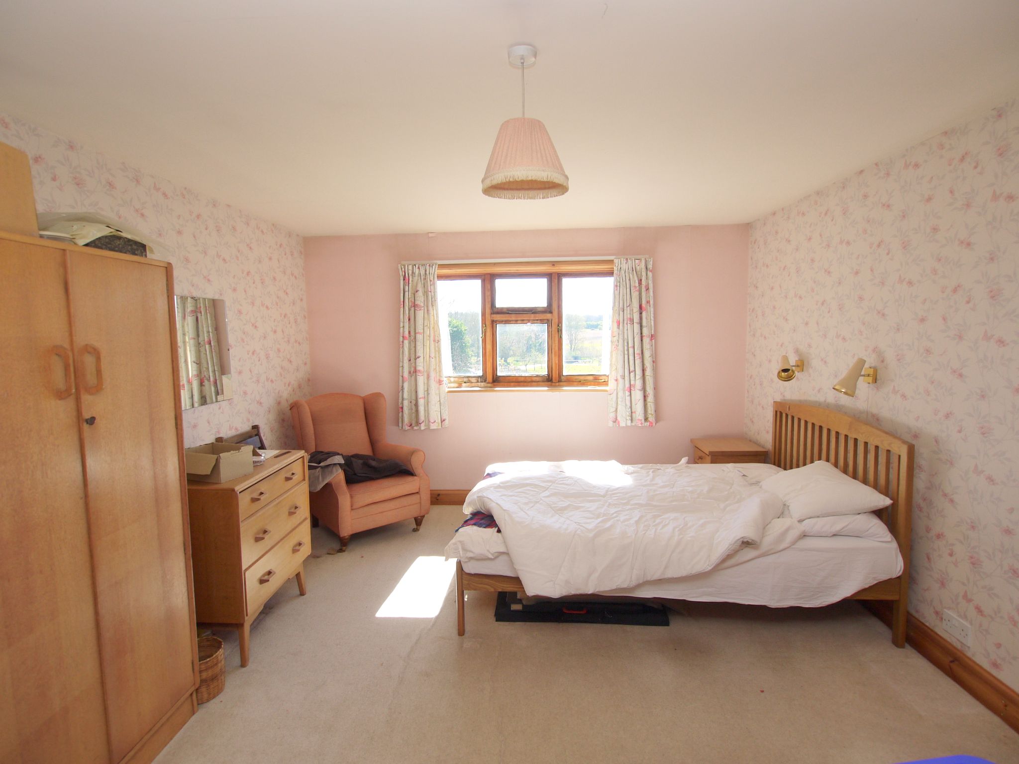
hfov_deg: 87.8
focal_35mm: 18
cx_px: 510
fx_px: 530
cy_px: 382
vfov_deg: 71.6
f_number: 4.5
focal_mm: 9
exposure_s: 1/125
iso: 100
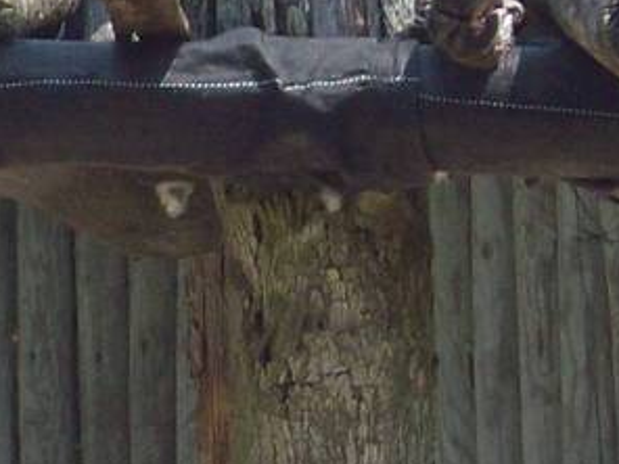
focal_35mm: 600
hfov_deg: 3.3
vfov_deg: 2.5
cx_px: -544
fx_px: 10729
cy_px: 727
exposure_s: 1/214
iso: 80
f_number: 5.2
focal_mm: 18.6
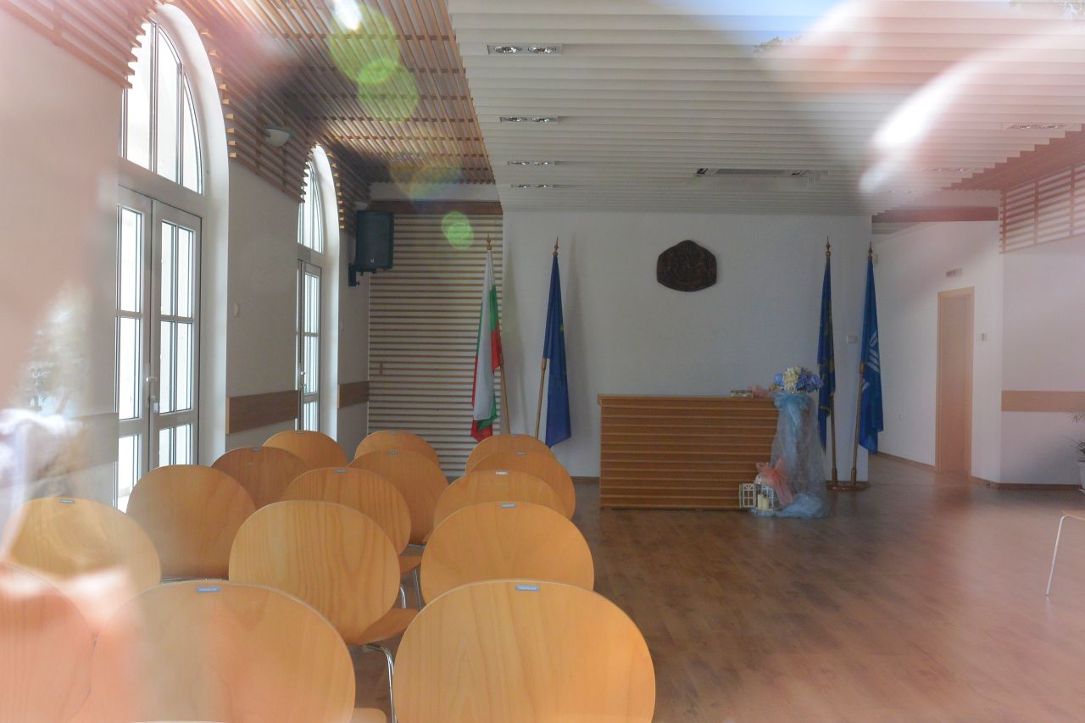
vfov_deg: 37.8
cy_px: 362
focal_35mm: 35
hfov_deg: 54.4
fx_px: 1055
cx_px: 542
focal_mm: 13.1
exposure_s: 1/125
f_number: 4
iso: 360
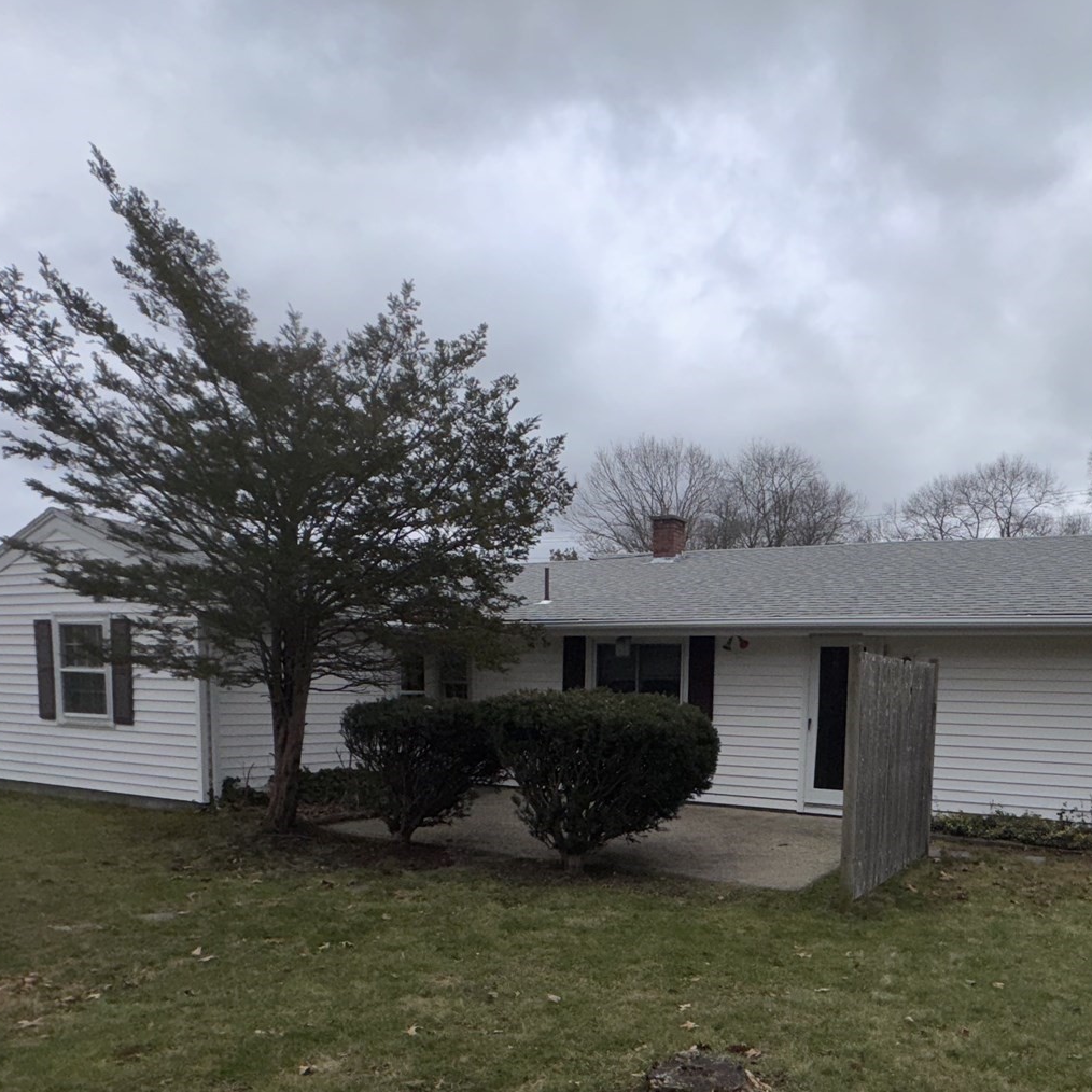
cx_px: 727
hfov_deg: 61.4
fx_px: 892
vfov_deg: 60.4
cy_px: 782
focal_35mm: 25
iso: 32
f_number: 2.2
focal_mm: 2.22
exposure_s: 1/749
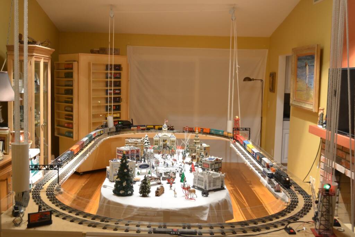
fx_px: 385
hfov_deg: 49.5
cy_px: 118
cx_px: 178
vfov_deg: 34.2
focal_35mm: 39
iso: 800
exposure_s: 1/5
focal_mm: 26
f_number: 4.2
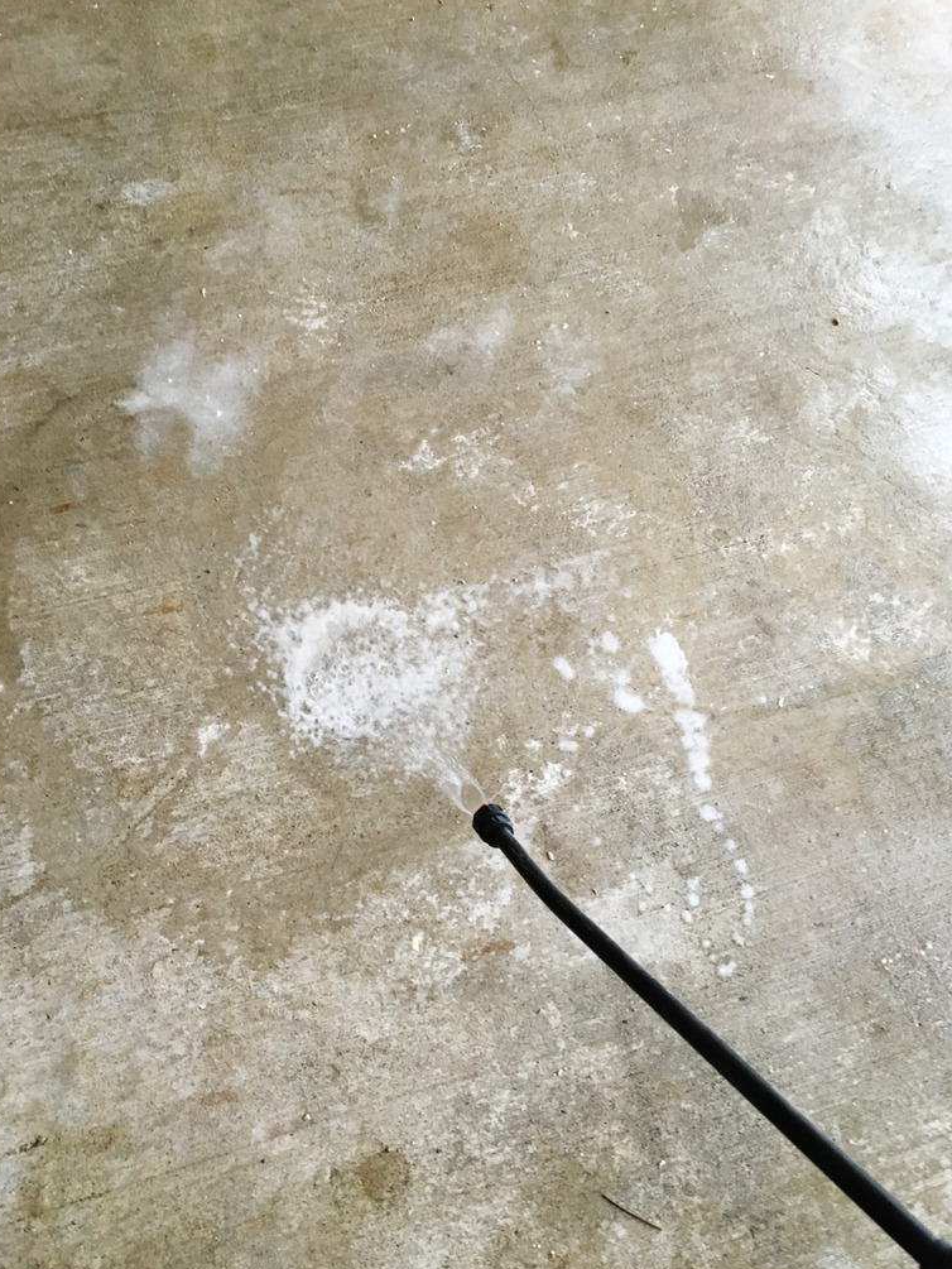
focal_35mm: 30
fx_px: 1100
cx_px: 476
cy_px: 626
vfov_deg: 60.0
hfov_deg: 46.8
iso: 160
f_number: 2.2
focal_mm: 4.15
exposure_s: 1/30
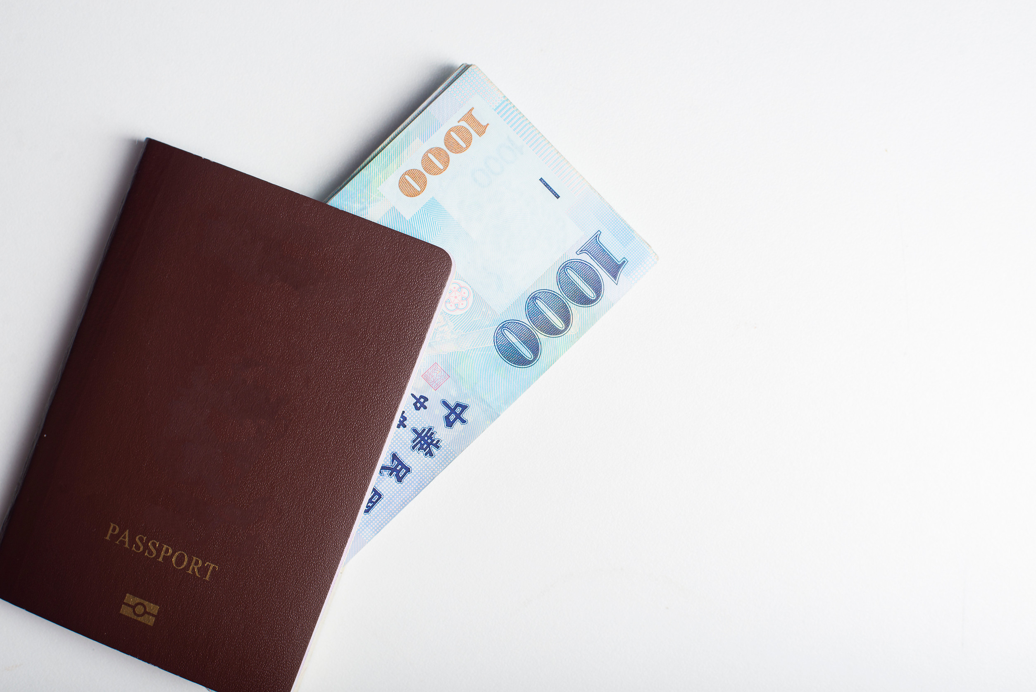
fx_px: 1439
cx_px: 518
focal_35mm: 50
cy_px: 346
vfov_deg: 27.0
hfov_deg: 39.6
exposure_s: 1/160
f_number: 7.1
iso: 100
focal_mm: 50
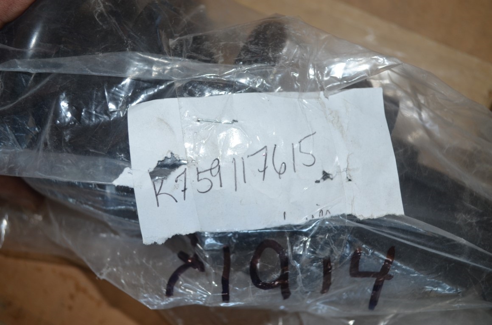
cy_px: 162
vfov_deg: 36.7
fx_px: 491
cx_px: 246
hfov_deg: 53.2
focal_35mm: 36
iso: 320
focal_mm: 24
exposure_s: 1/60
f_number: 4
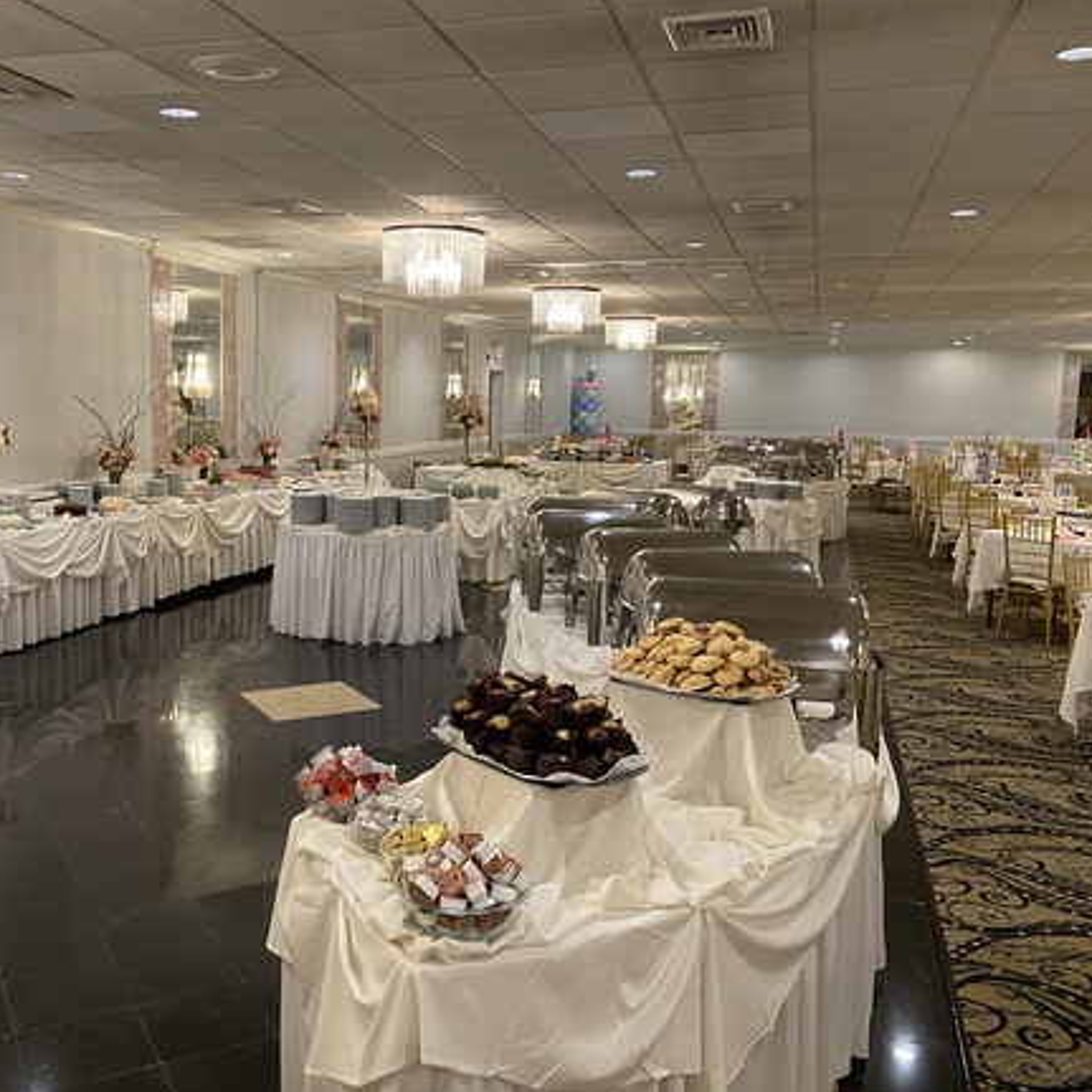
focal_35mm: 32
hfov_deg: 50.9
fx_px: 1142
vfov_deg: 51.1
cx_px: 454
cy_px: 540
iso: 320
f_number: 1.8
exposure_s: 1/60
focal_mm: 4.25
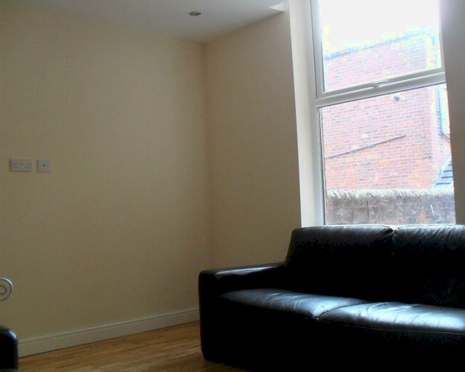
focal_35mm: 37
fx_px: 509
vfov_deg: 40.1
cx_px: 249
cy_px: 184
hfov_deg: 49.0
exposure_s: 1/15
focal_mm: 6.3
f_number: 3.2
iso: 200
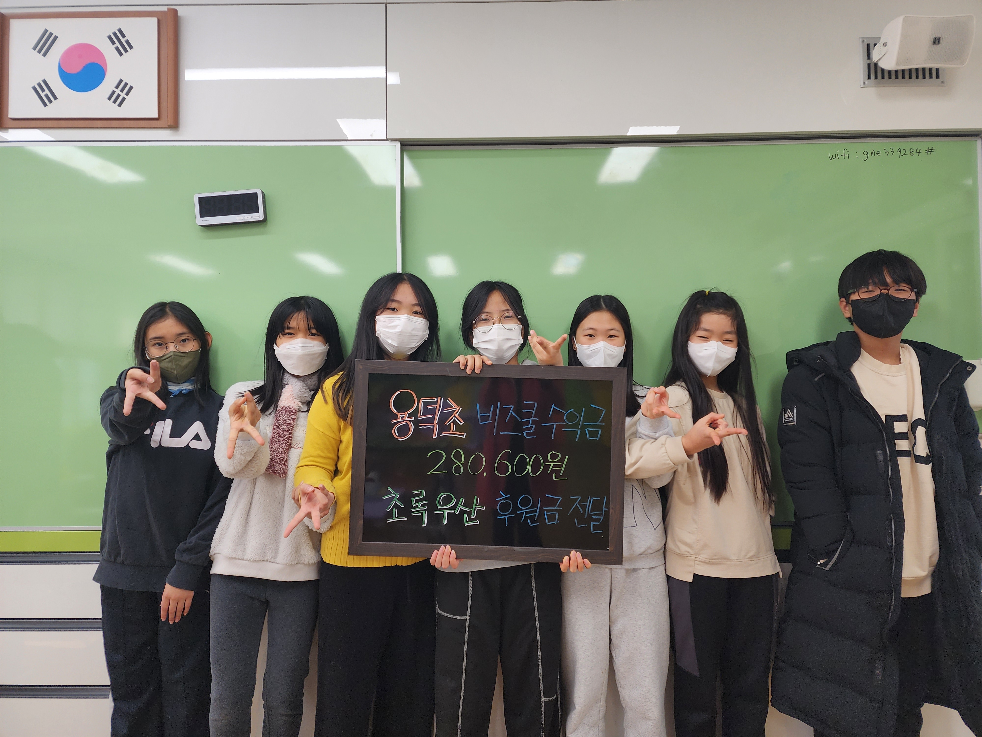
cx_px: 491
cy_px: 368
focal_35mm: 23
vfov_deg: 58.9
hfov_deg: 73.9
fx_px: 652
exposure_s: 1/120
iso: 64
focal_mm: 6.4
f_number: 1.8
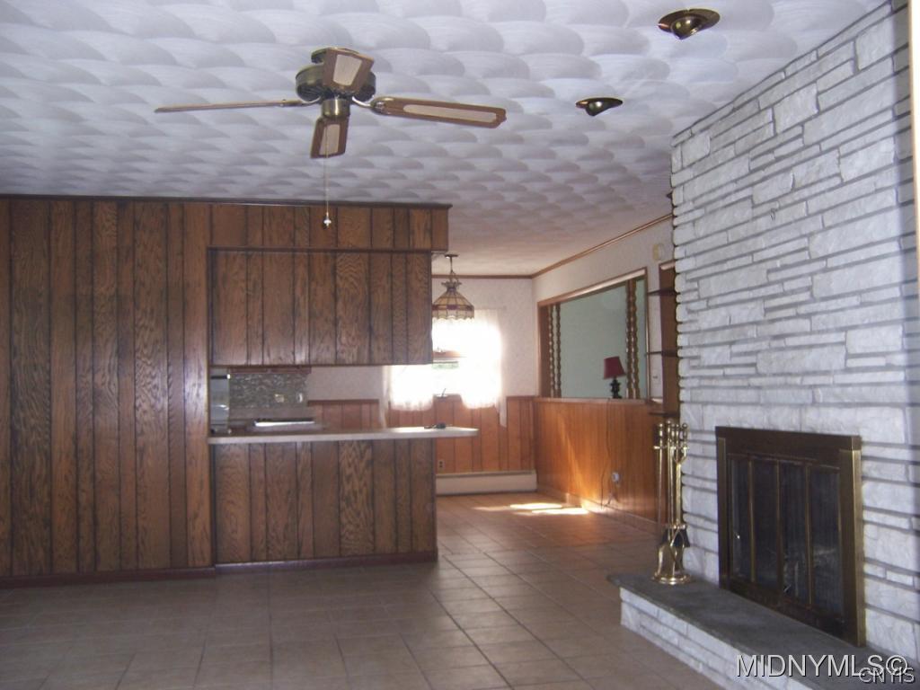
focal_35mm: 33
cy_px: 345
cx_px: 460
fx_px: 877
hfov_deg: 55.4
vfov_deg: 42.9
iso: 140
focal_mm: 5.5
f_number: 2.8
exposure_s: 1/60
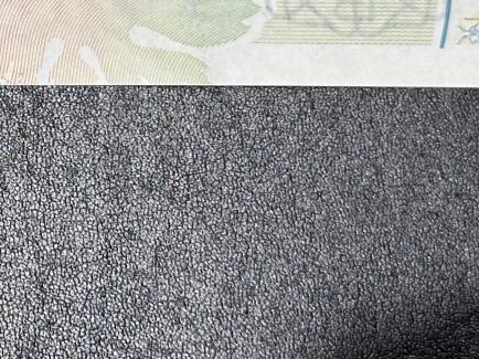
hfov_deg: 12.5
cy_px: -176
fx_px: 2144
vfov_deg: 9.3
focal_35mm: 155
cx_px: -94
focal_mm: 6.86
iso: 80
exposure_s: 1/50
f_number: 1.78
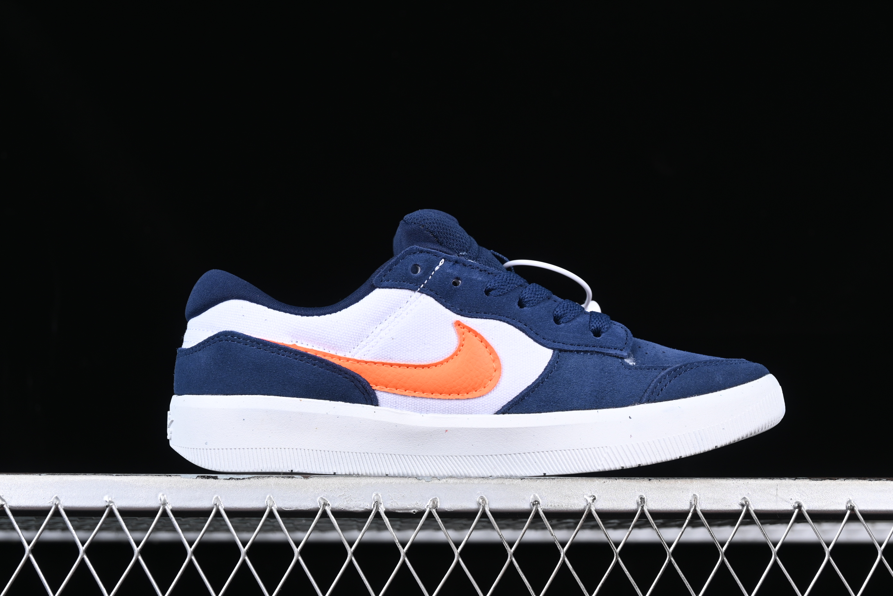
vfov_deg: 18.2
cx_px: 446
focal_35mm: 75
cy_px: 298
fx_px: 1860
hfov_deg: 27.0
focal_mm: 50
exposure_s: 1/60
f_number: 7.1
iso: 160
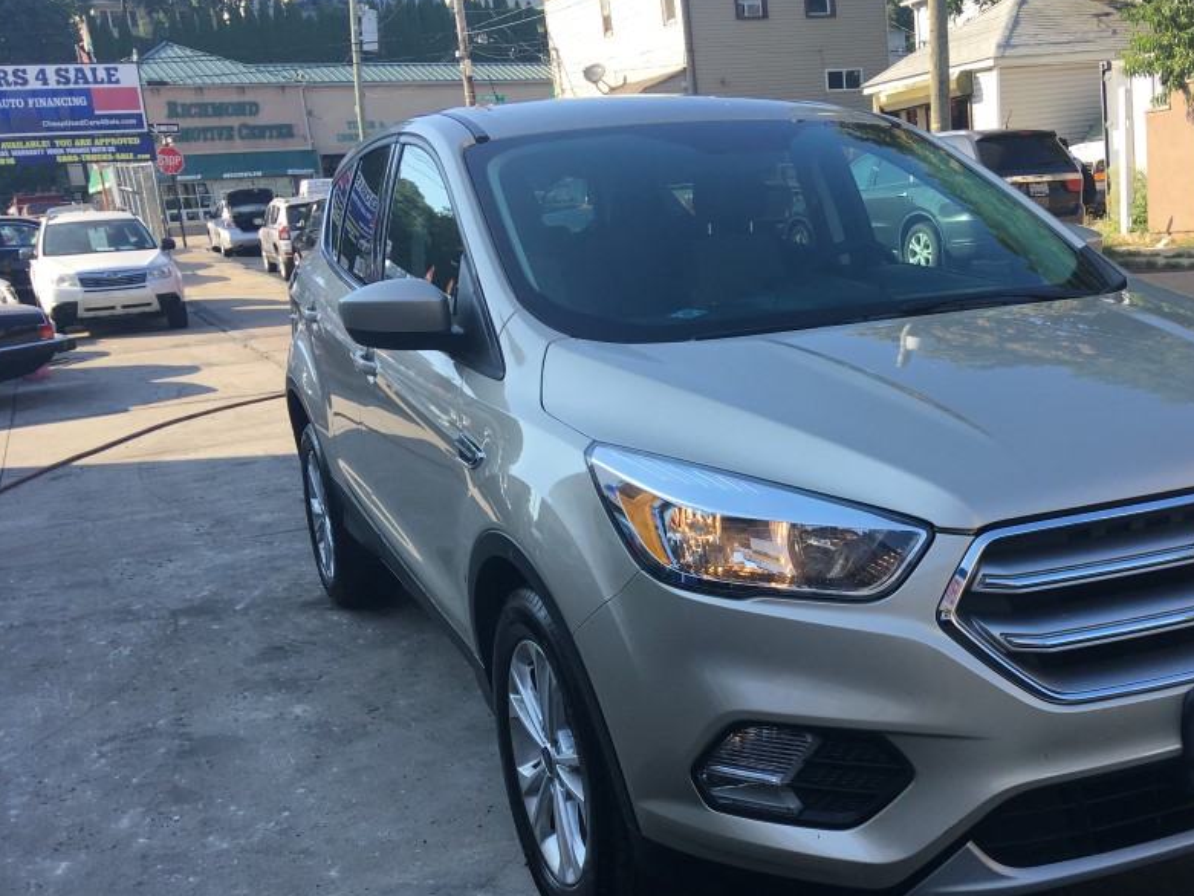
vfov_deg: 37.6
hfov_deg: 48.4
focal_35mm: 38
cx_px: 769
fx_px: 1311
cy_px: 546
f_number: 2.2
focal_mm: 4.15
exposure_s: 1/487
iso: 25
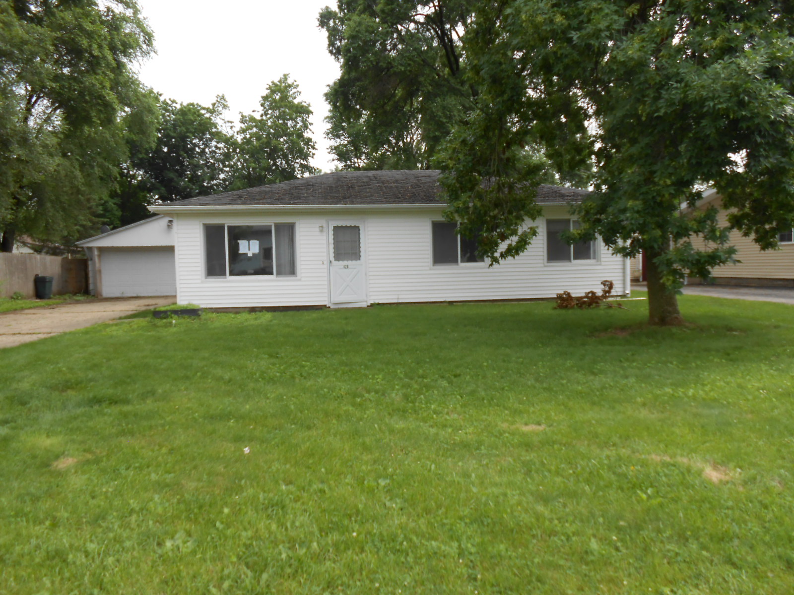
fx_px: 596
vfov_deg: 53.1
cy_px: 298
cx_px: 397
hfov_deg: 67.3
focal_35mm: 26
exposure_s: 1/250
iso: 80
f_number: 3.5
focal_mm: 4.6
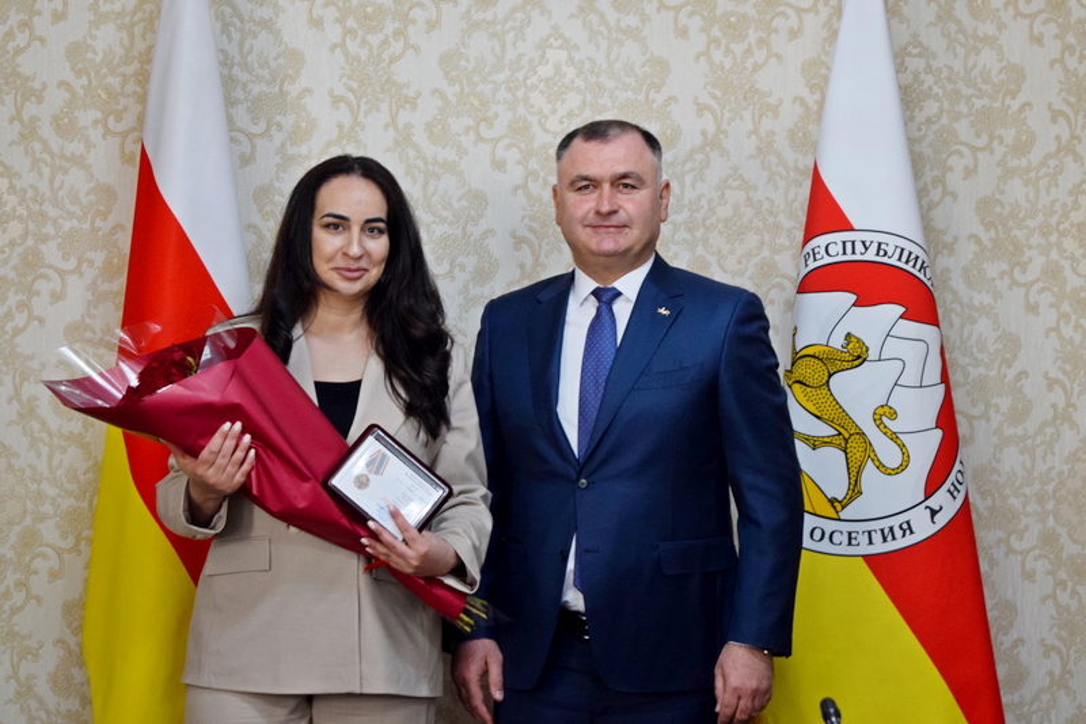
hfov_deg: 24.6
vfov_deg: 16.5
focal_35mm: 82
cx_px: 543
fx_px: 2488
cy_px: 362
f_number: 5.6
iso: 1250
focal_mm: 55
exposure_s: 1/60
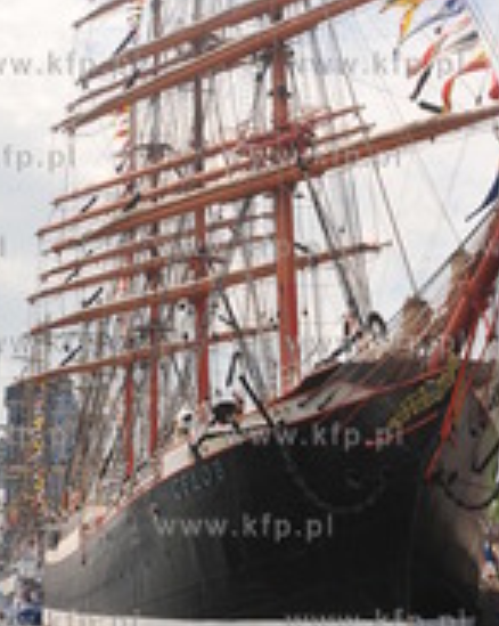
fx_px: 1516
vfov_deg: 22.7
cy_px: 58
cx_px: 267
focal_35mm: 82
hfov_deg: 18.7
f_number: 8
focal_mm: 40
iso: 500
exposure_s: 1/1600
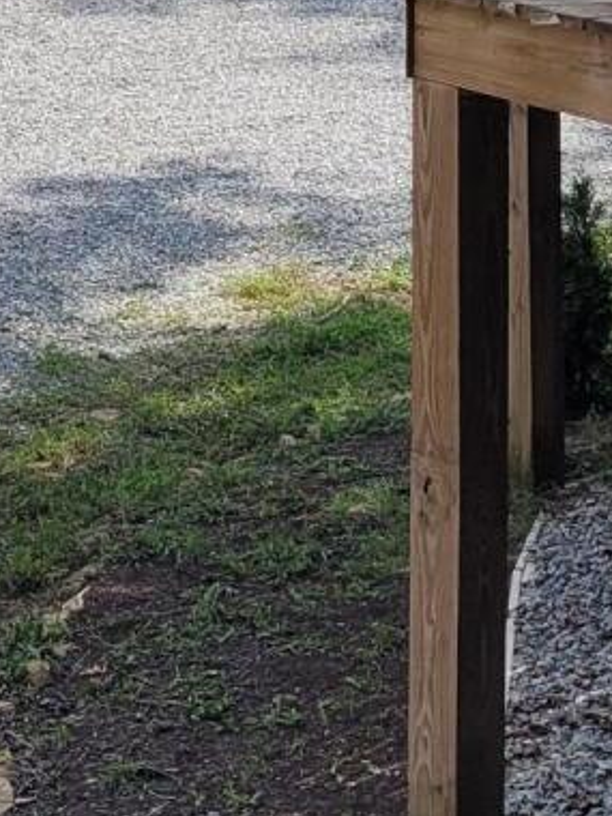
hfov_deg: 9.7
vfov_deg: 13.8
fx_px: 3229
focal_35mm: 137
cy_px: -288
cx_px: -779
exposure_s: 1/1290
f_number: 1.8
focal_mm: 5.4
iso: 40
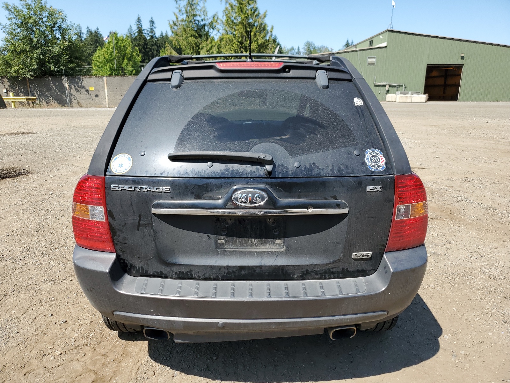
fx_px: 383
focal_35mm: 26
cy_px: 192
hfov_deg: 67.3
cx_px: 255
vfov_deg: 53.1
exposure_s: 1/1667
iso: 50
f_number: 1.5
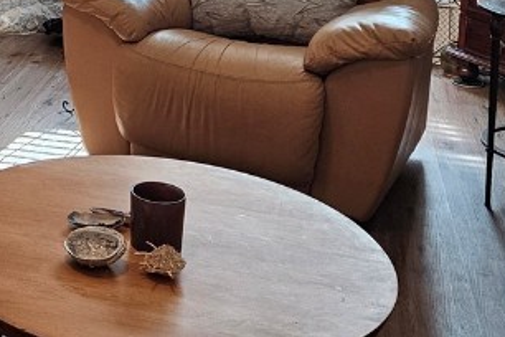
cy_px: -137
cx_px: -30
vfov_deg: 15.9
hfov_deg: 24.0
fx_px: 1122
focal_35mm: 80
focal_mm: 5.4
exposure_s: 1/120
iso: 160
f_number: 1.8
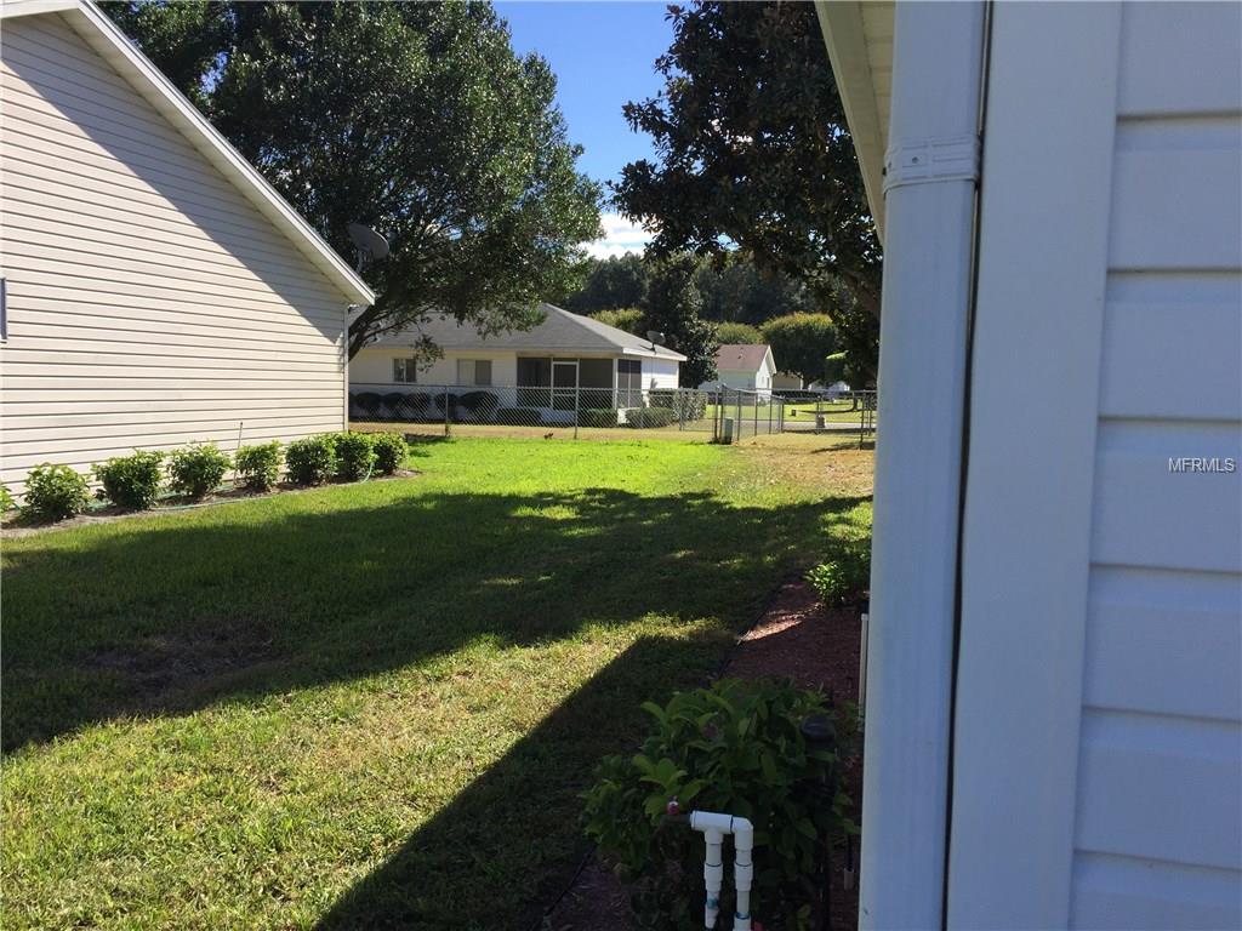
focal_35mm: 29
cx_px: 621
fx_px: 1041
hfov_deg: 61.7
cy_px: 466
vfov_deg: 48.2
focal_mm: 4.15
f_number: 2.2
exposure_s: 1/1319
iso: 32
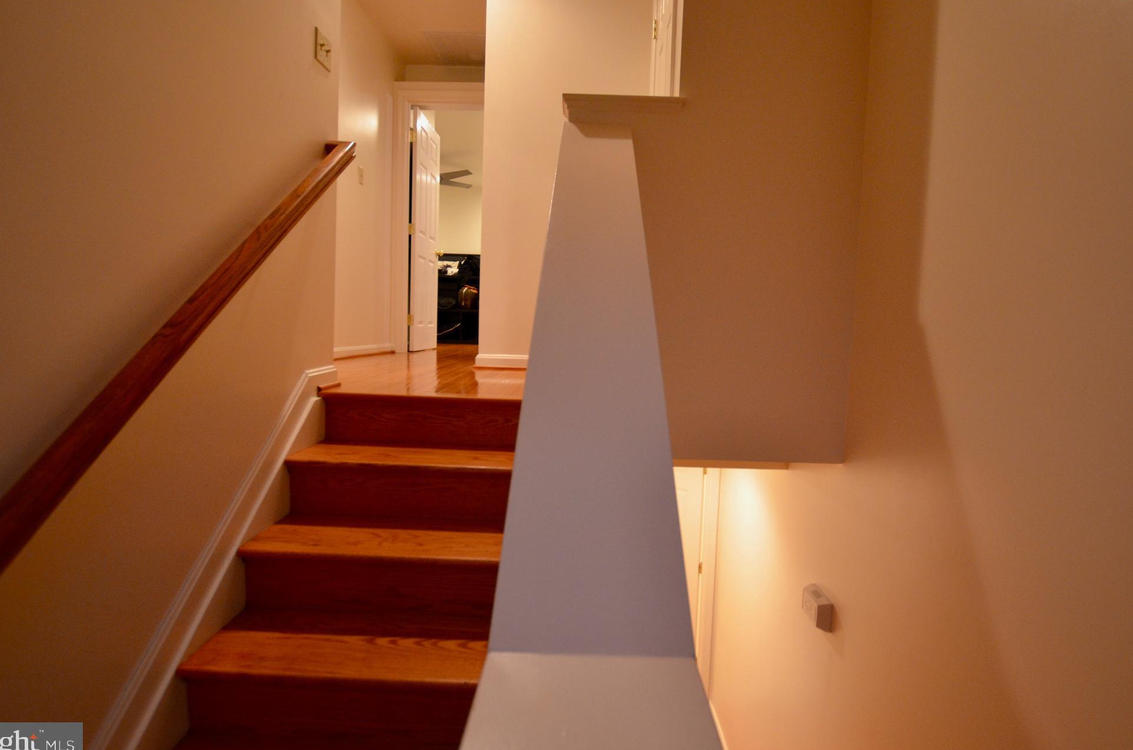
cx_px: 555
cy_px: 366
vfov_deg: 68.5
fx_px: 550
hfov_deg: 91.6
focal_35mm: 18
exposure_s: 1/30
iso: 1000
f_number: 3.5
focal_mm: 11
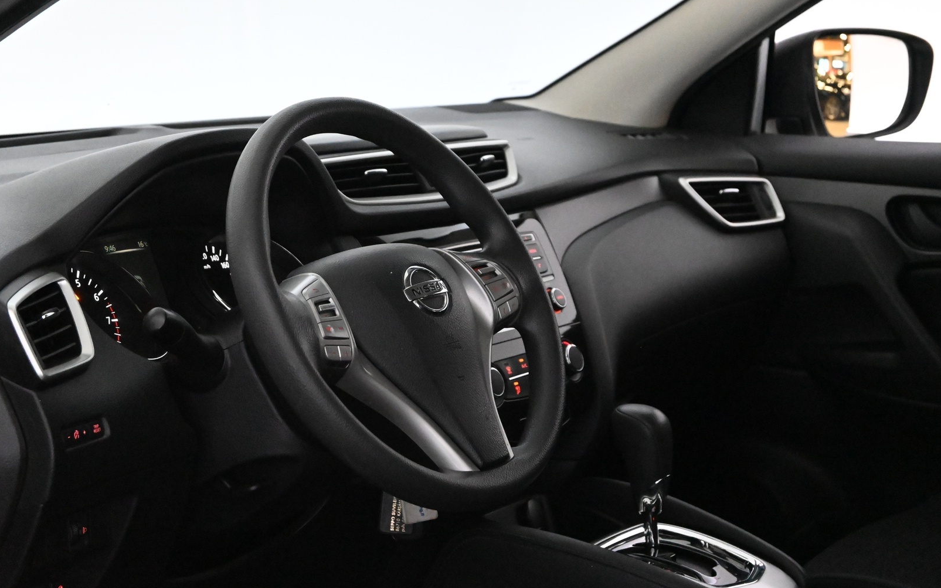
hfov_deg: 28.4
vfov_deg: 18.0
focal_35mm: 73
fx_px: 1860
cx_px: 473
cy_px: 295
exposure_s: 1/80
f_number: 6
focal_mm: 47
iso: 12800
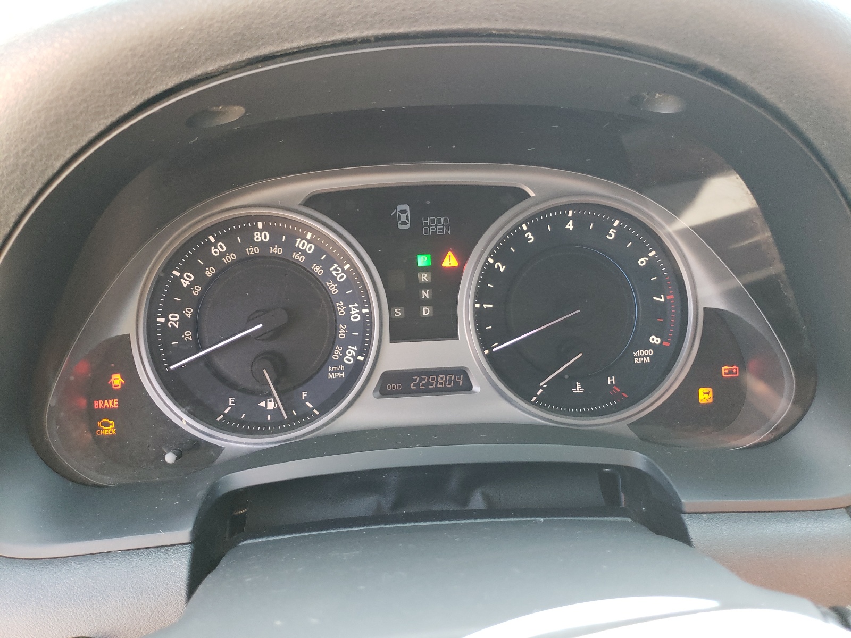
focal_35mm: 26
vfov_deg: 53.1
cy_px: 319
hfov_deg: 67.3
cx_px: 426
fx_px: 639
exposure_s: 1/60.2
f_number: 1.5
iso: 119
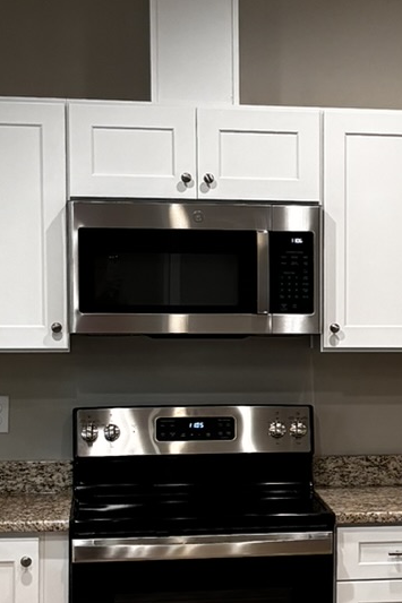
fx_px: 1743
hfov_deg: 12.8
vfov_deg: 19.6
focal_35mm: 104
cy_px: 390
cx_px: 487
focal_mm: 5.96
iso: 125
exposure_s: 1/120
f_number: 1.6
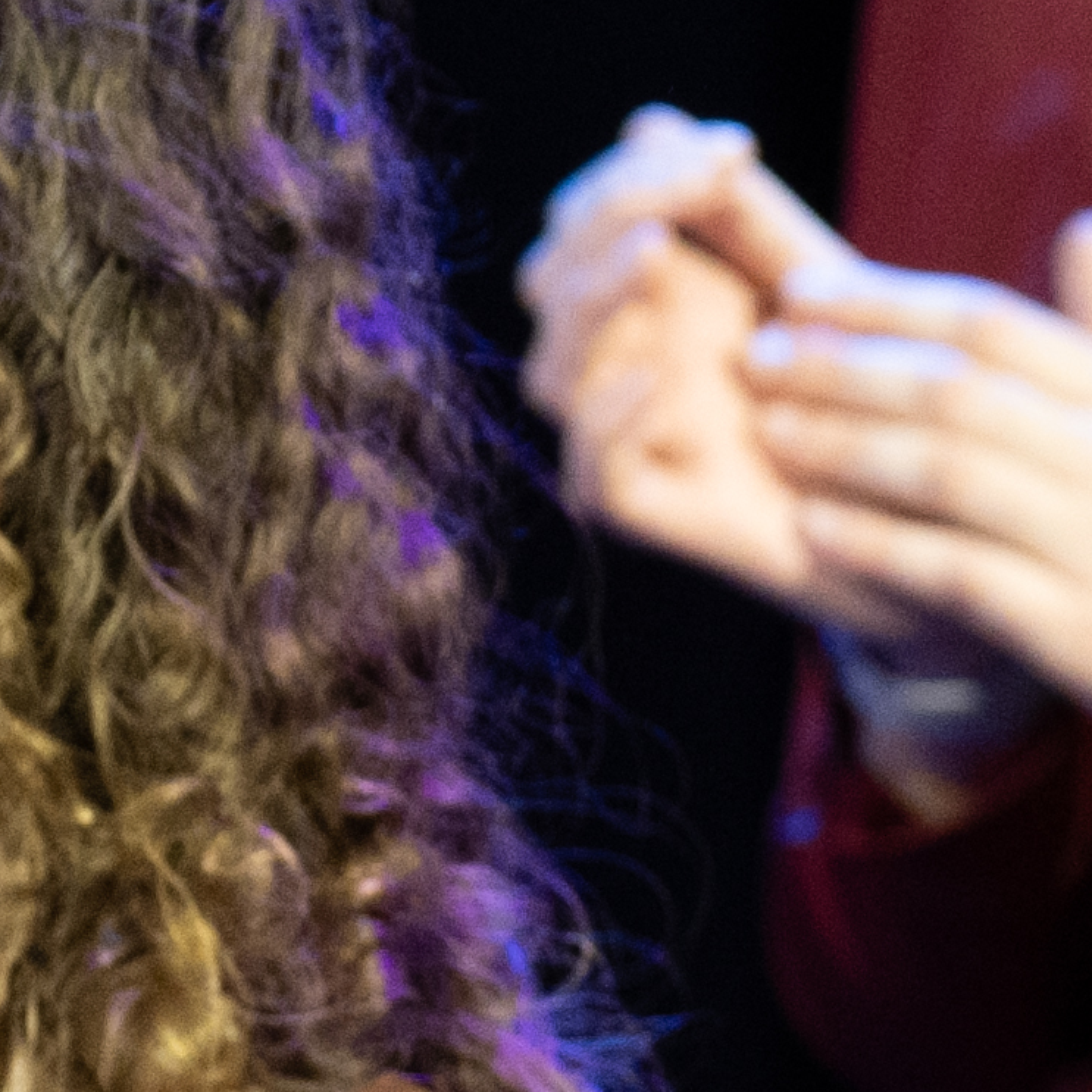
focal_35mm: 803
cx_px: 2260
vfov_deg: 2.2
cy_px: 60
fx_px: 28659
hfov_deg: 2.2
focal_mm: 85
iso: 1000
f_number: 2.8
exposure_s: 1/160
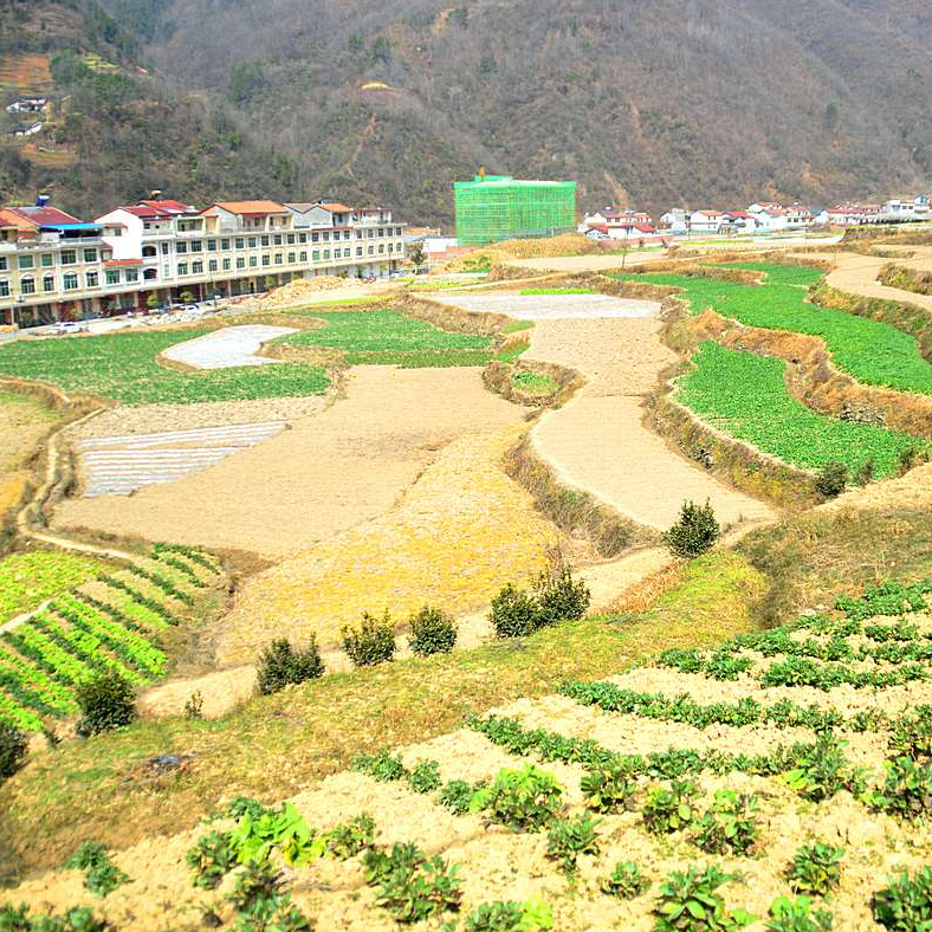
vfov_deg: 47.2
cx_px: 577
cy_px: 465
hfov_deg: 46.8
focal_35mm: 35
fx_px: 1066
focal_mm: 18
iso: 160
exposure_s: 1/1000
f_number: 3.5
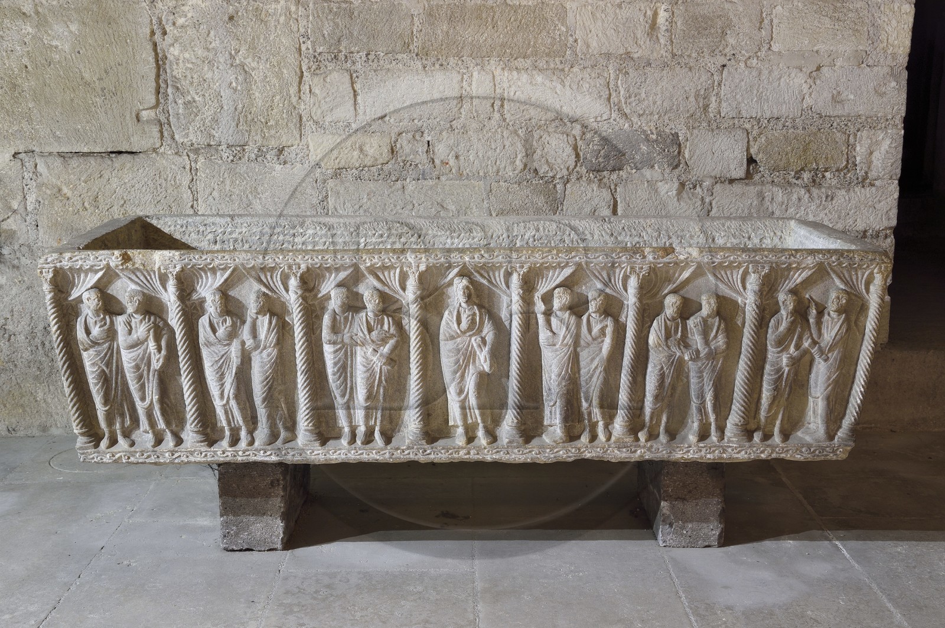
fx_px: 1180
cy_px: 314
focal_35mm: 45
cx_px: 472
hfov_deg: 43.6
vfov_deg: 29.8
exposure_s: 3
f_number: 11
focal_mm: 45
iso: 400
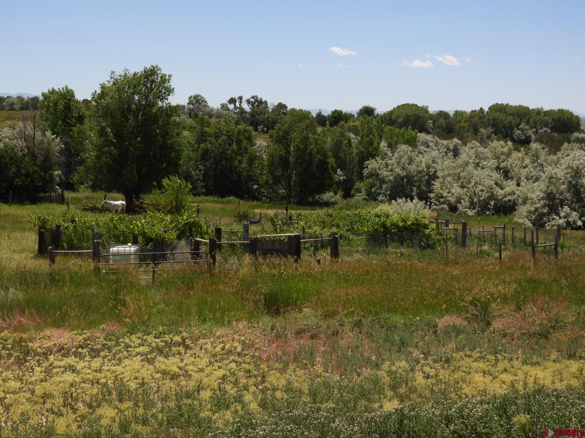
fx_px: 845
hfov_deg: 38.2
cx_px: 292
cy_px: 219
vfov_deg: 29.1
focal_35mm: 50
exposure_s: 1/1600
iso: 100
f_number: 3.5
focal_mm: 8.9
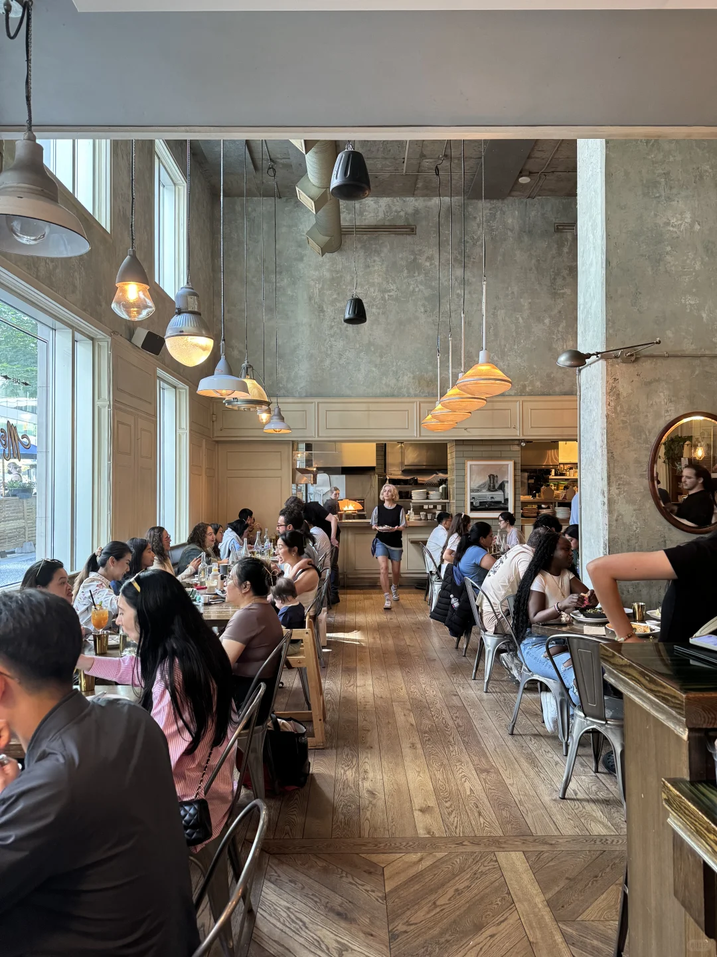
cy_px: 478
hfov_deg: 56.8
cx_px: 358
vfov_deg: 71.6
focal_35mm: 24
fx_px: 663
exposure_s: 1/60
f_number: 1.78
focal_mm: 6.76
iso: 320
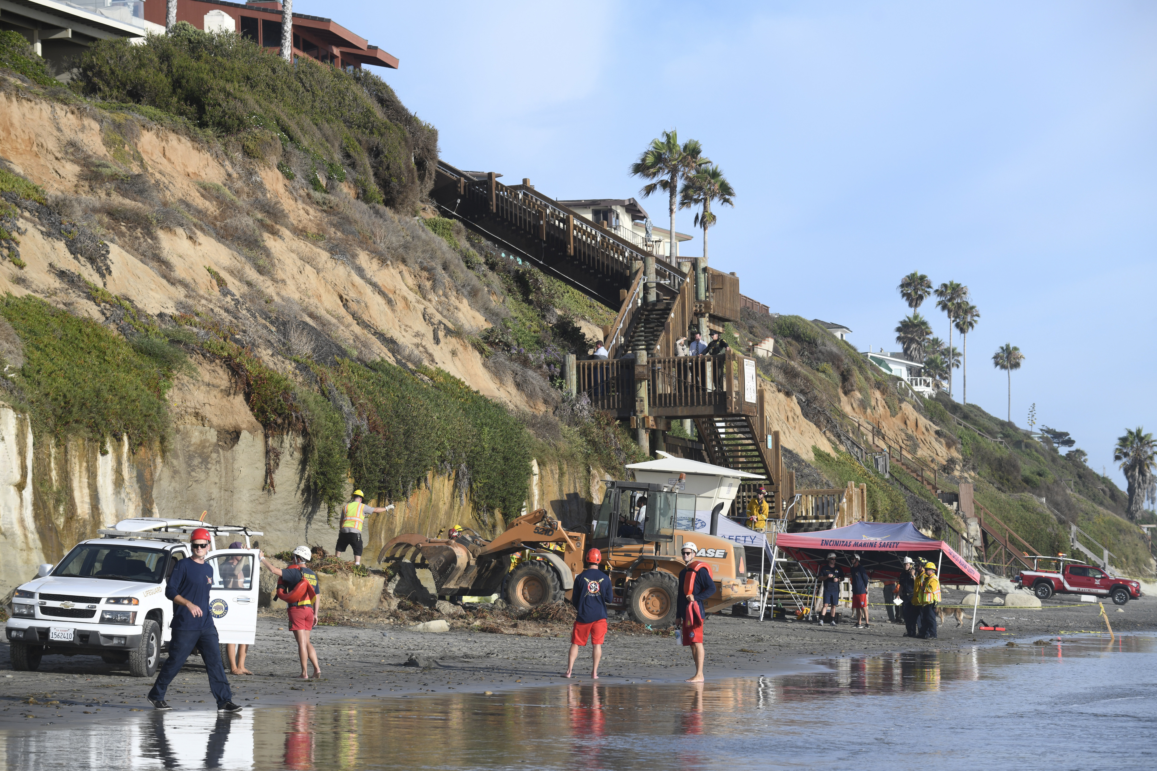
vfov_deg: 12.2
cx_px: 578
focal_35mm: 112
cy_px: 386
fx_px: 3599
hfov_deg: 18.3
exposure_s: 1/1000
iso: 200
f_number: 5.6
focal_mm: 112
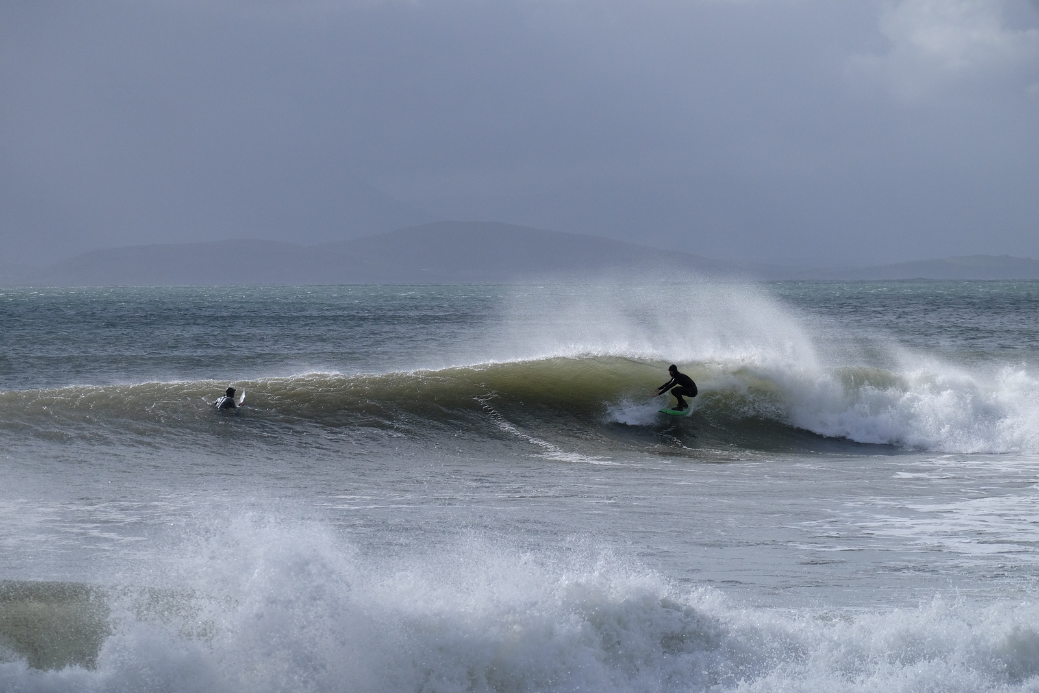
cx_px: 520
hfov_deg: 12.0
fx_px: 4935
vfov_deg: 8.0
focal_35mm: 171
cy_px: 346
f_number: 5.6
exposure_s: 1/7500
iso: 1000
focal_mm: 113.8
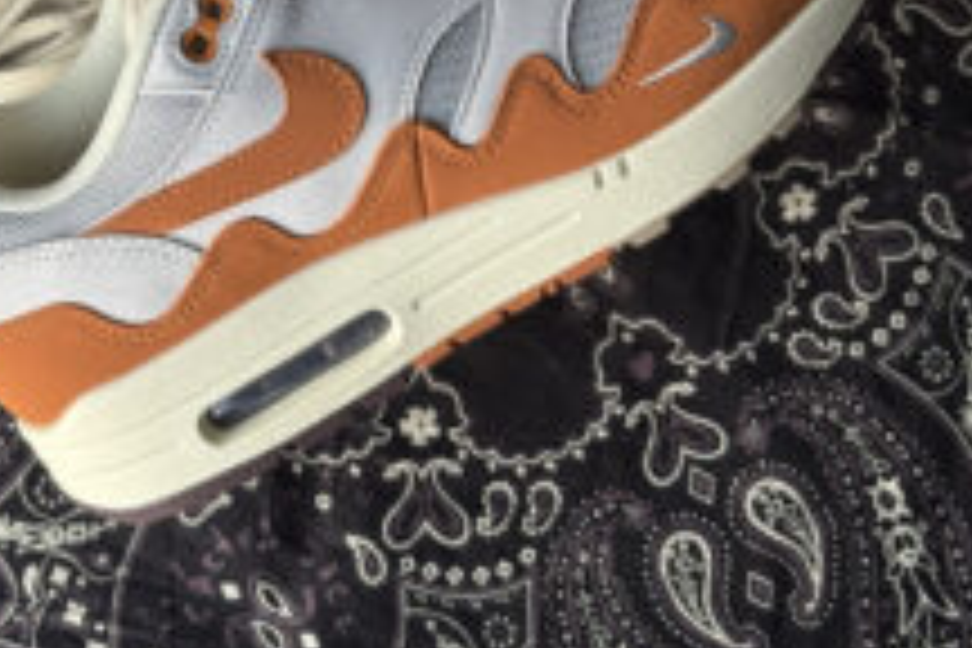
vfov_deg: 13.3
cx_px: 356
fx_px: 2700
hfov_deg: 20.4
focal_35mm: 100
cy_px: -158
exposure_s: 1/60
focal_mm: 5.96
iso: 32
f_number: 1.6
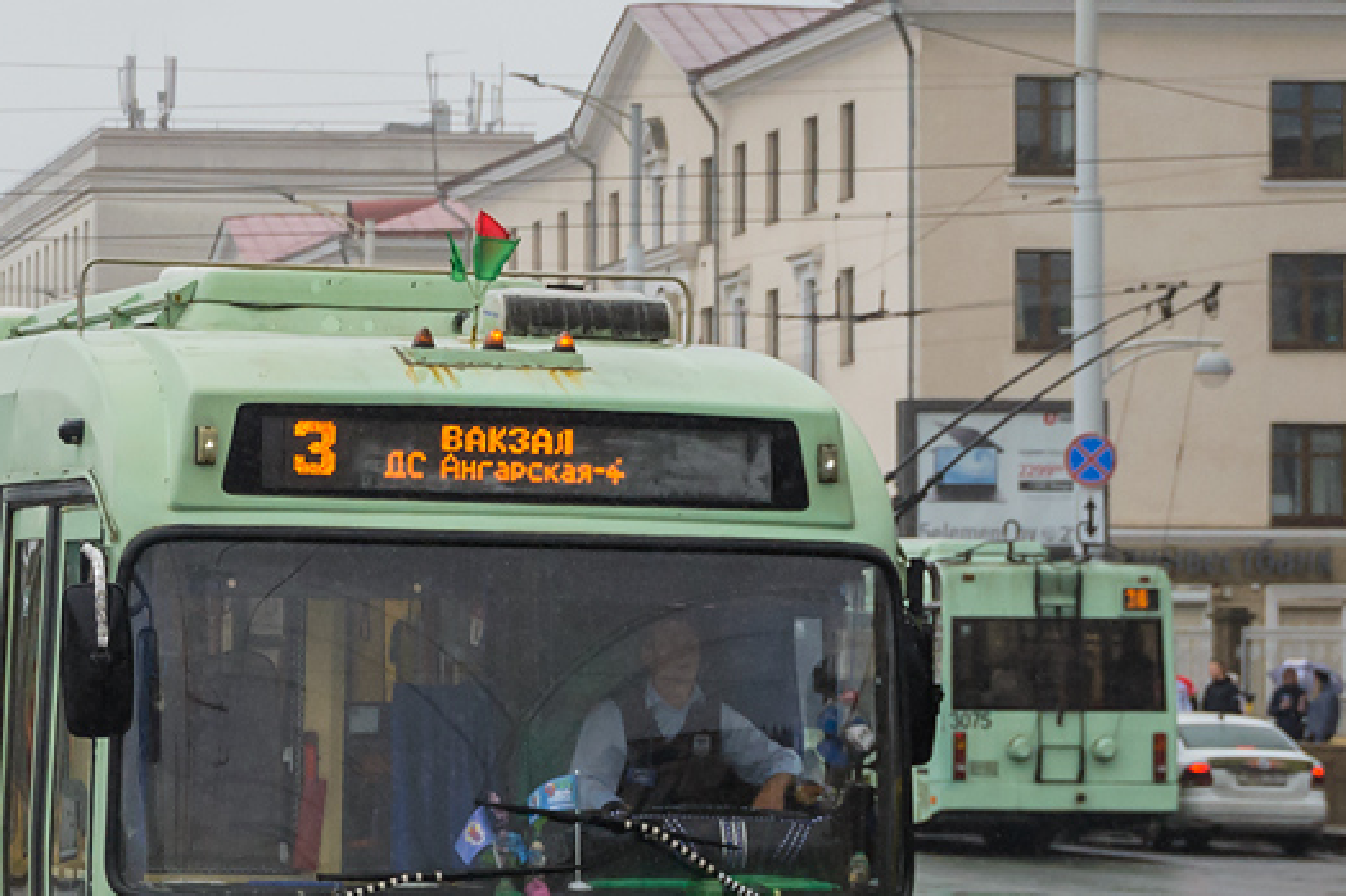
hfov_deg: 14.6
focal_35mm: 140
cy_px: 442
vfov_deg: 9.8
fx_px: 5245
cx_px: 301
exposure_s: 1/800
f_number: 4.2
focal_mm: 35
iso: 400
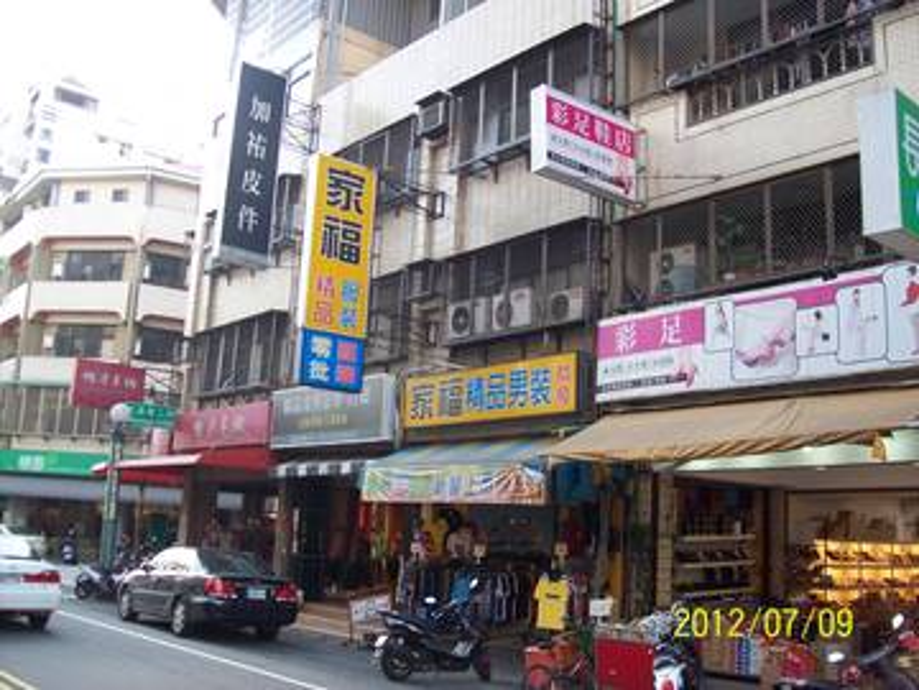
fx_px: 956
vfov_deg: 39.7
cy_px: 345
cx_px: 460
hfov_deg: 51.4
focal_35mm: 36
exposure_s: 1/89.1
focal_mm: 6
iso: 80
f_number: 2.7
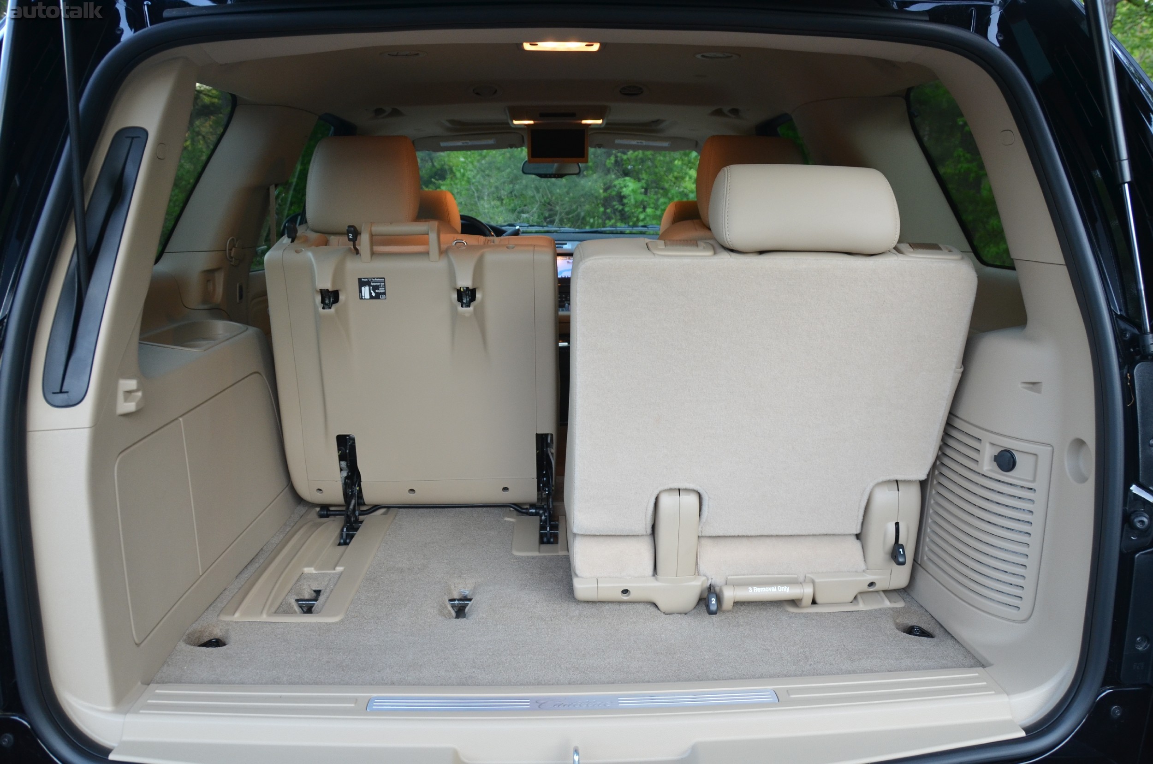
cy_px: 382
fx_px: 863
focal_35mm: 27
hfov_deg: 67.5
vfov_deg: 47.7
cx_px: 576
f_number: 4
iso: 640
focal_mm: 18
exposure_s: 1/60
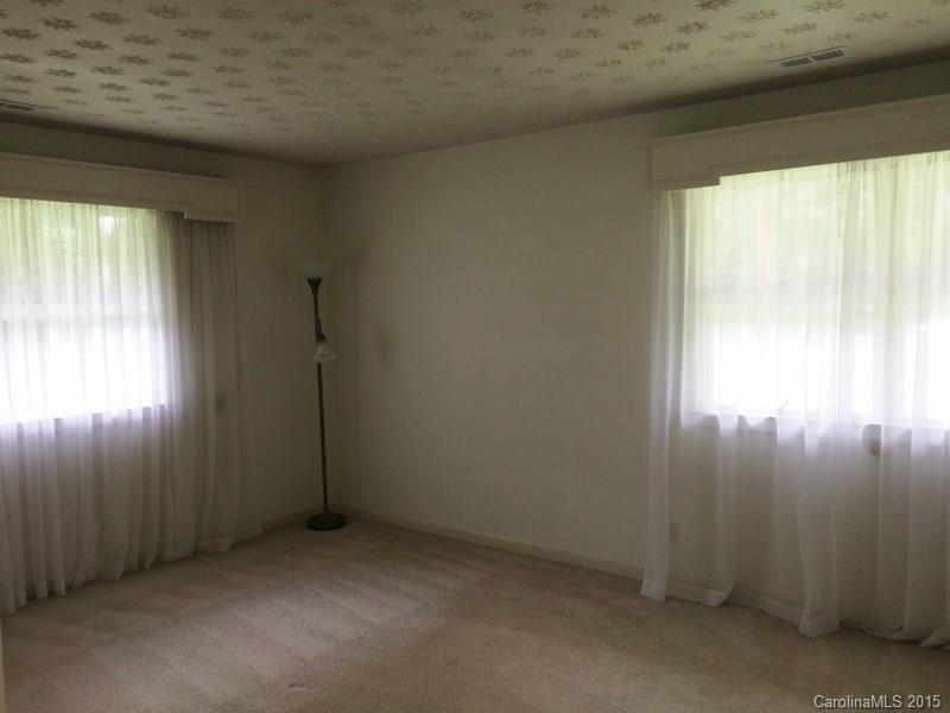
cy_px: 356
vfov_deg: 48.2
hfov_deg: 61.7
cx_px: 475
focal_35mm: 29
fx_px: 796
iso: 32
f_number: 2.2
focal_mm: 4.15
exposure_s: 1/47
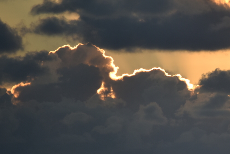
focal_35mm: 766
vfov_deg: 1.8
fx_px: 4894
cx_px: 252
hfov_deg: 2.7
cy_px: 120
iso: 220
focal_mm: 300
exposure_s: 1/640
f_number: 5.6
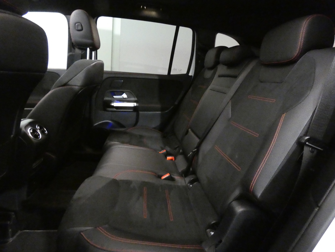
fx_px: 194
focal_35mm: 20
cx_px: 168
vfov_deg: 66.0
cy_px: 126
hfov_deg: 81.7
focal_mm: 3.6
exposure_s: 1/40
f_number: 2.8
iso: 3200
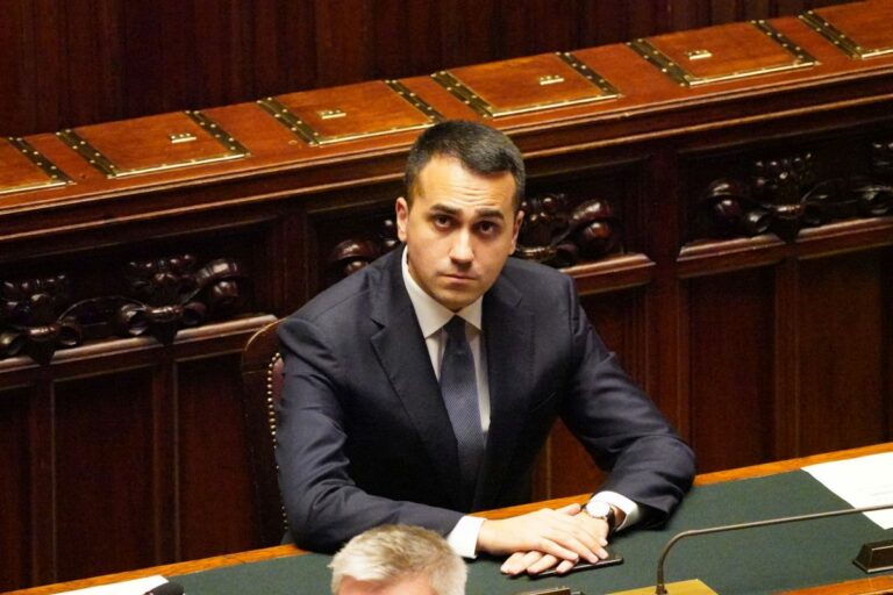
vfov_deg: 2.3
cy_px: 298
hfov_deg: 3.4
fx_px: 14882
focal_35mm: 600
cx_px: 446
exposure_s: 1/200
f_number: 5.6
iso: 32000
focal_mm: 400
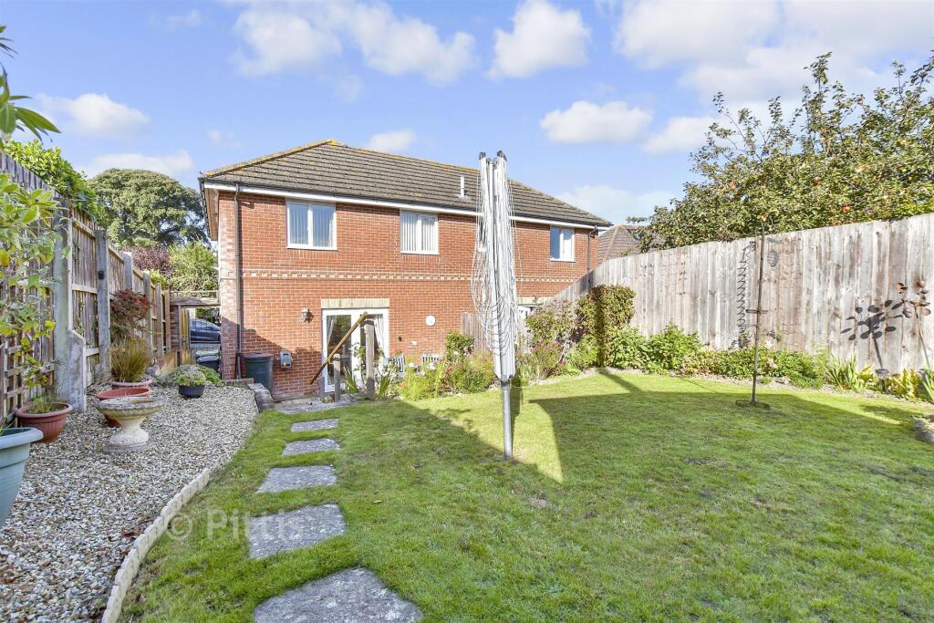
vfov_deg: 77.3
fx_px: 389
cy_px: 312
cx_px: 467
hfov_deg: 100.4
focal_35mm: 15
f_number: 8
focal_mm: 10
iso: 160
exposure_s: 1/160
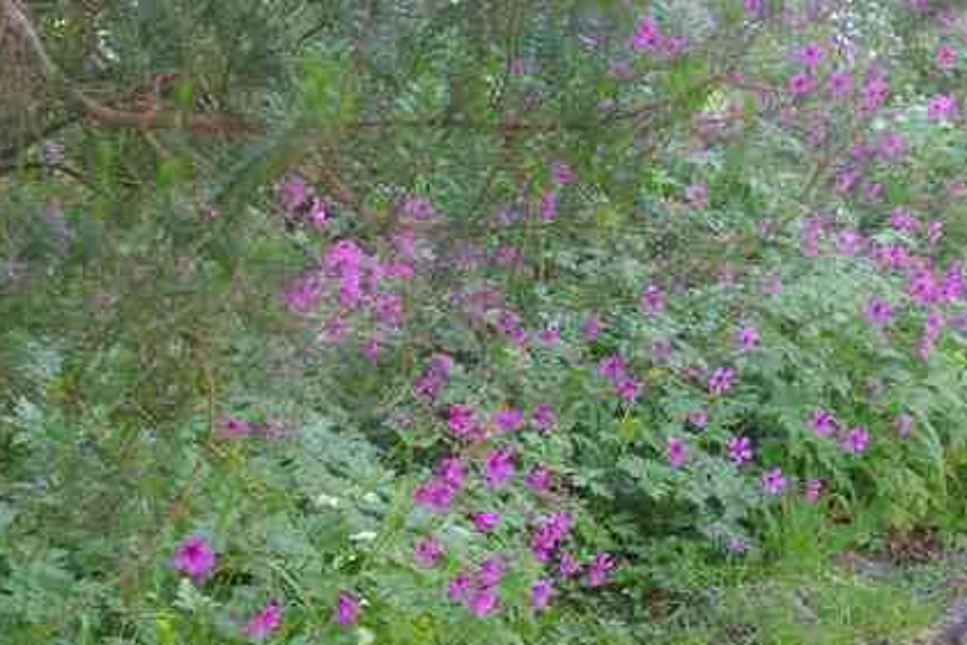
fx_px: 1720
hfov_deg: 31.4
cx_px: 458
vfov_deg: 21.2
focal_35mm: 64
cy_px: 360
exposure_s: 1/40
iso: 800
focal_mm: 18
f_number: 5.6
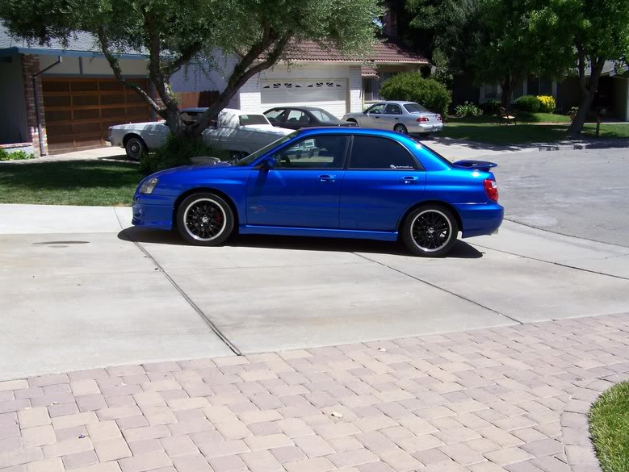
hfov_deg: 47.8
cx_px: 319
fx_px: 709
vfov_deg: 36.8
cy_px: 237
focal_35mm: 39
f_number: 4
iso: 64
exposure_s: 1/400
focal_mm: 6.3
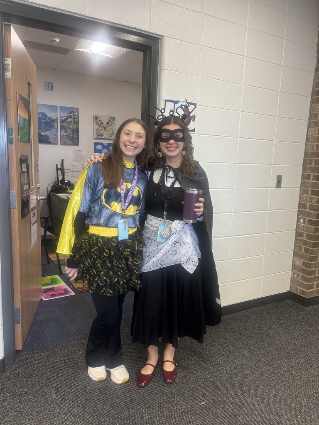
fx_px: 319
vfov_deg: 67.3
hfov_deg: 53.1
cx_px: 160
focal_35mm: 26
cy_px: 212
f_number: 1.6
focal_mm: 5.96
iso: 125
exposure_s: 1/60
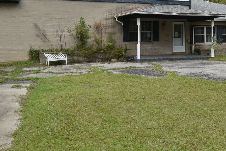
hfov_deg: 47.4
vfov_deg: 31.9
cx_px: 110
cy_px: 32
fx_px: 258
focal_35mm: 41
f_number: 11
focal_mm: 10
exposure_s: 1/60
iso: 100
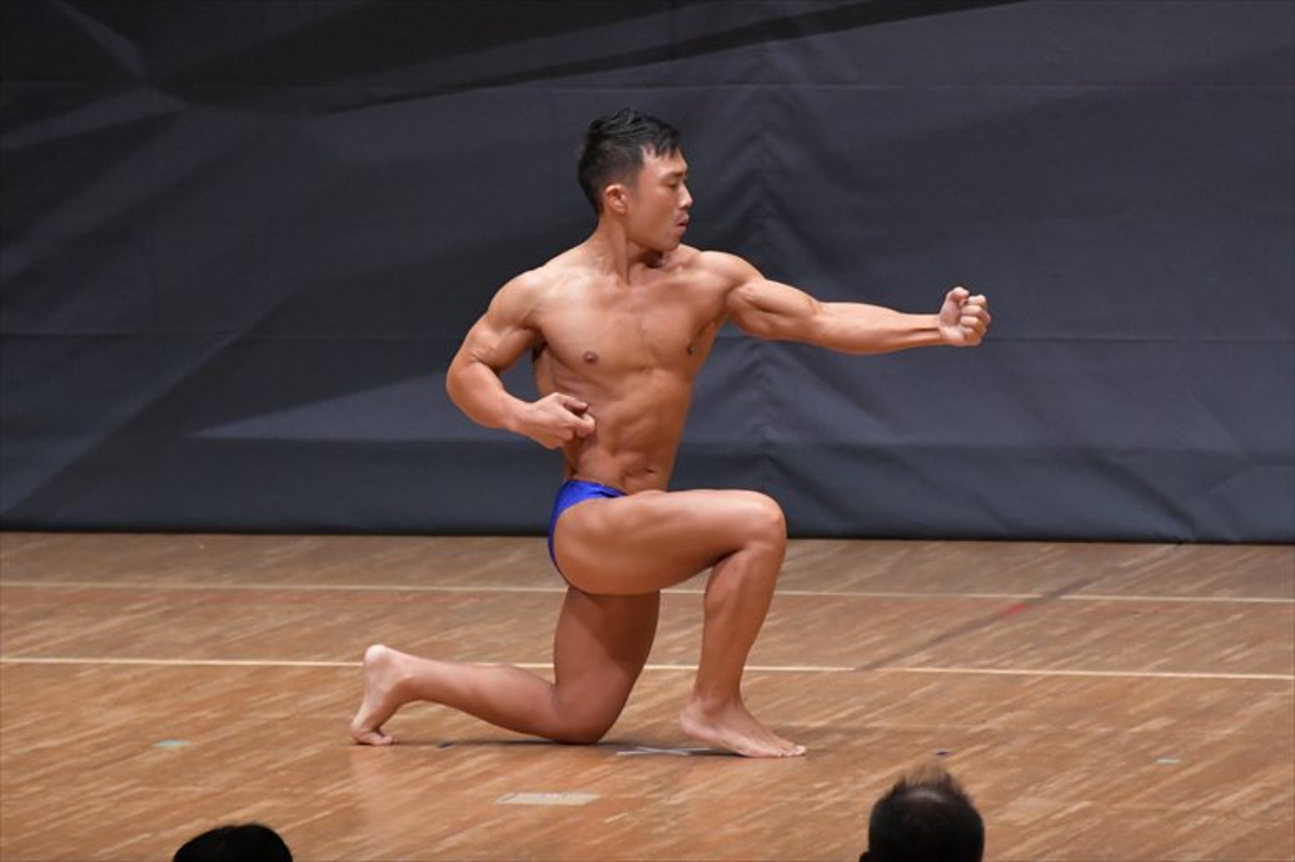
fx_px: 12405
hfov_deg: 6.0
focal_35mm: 345
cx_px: 648
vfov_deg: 4.0
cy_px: 431
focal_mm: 230
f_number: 5.6
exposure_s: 1/400
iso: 6400
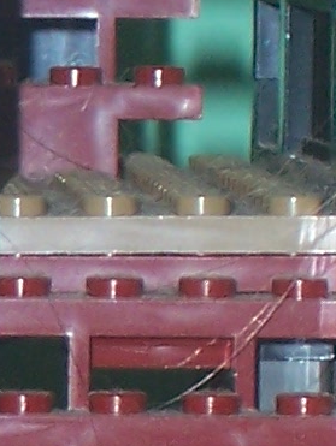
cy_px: 558
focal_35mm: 703
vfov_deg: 2.8
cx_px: -685
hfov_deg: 2.1
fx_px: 9083
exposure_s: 1/90
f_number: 4.6
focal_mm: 16.8
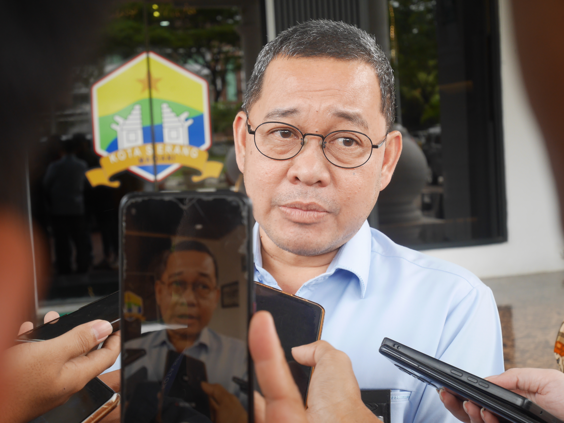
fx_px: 1043
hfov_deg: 30.3
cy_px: 212
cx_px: 282
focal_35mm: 64
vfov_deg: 22.9
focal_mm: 32
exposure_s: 1/80
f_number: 5.6
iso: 400
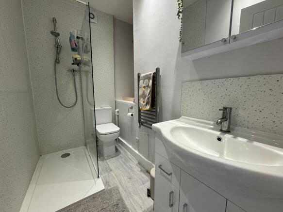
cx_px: 142
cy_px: 106
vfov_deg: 85.7
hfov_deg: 102.1
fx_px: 114
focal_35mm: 14
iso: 160
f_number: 2.2
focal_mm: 2.22
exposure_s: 1/100
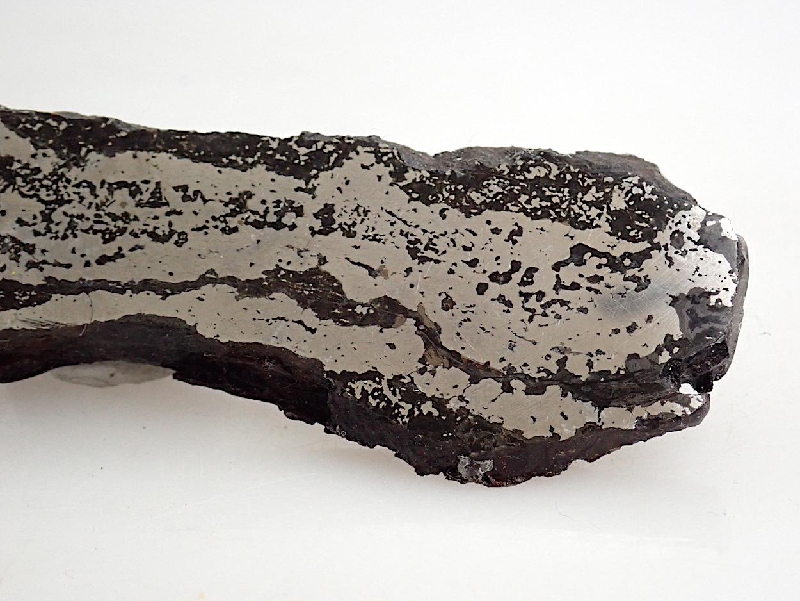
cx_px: 400
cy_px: 300
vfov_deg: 15.7
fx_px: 2173
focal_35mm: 94
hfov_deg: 20.9
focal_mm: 16.79
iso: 800
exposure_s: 1/100
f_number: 4.7
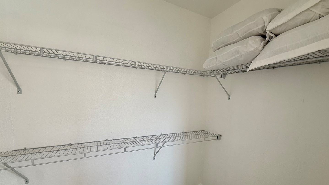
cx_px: 176
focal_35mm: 17
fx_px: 148
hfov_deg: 95.8
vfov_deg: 63.5
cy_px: 108
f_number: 2.2
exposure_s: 1/120
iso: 50
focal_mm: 2.22
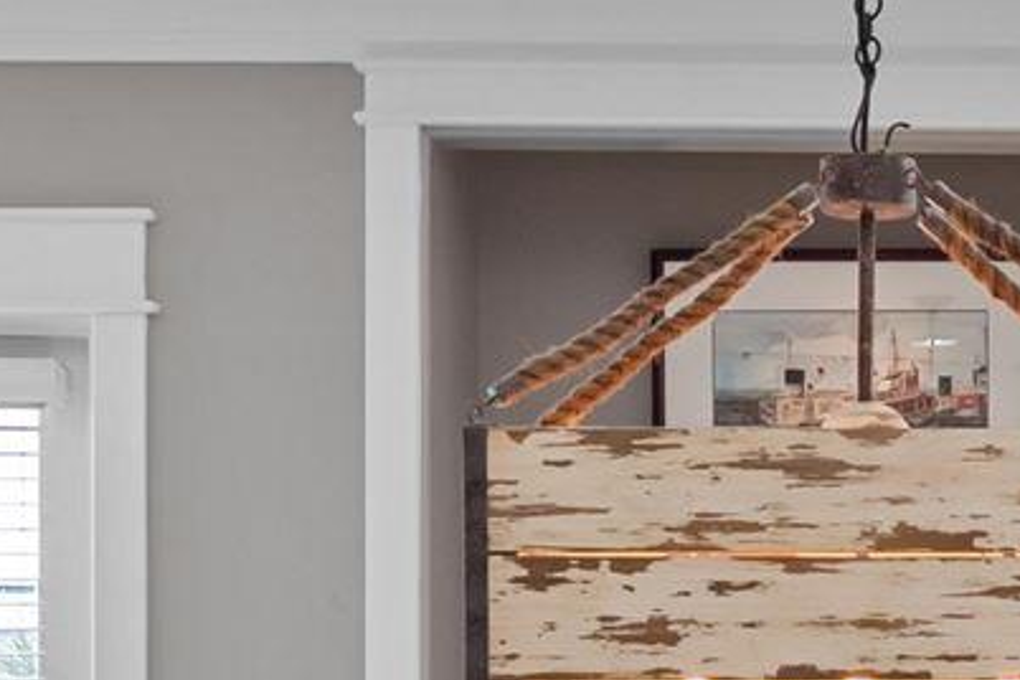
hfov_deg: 14.9
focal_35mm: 135
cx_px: 1083
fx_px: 3813
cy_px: 863
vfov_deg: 10.0
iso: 400
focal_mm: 17.6
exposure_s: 1/20
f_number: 8
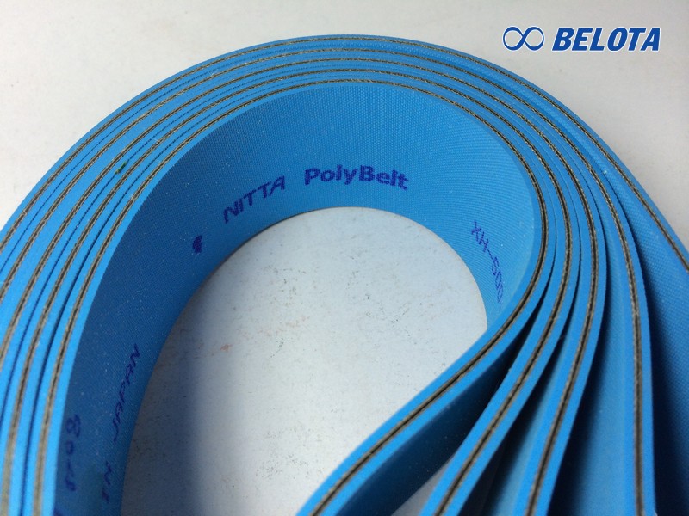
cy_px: 258
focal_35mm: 30
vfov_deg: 46.8
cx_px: 344
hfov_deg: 60.0
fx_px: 597
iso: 64
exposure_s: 1/100
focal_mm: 4.12
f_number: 2.2
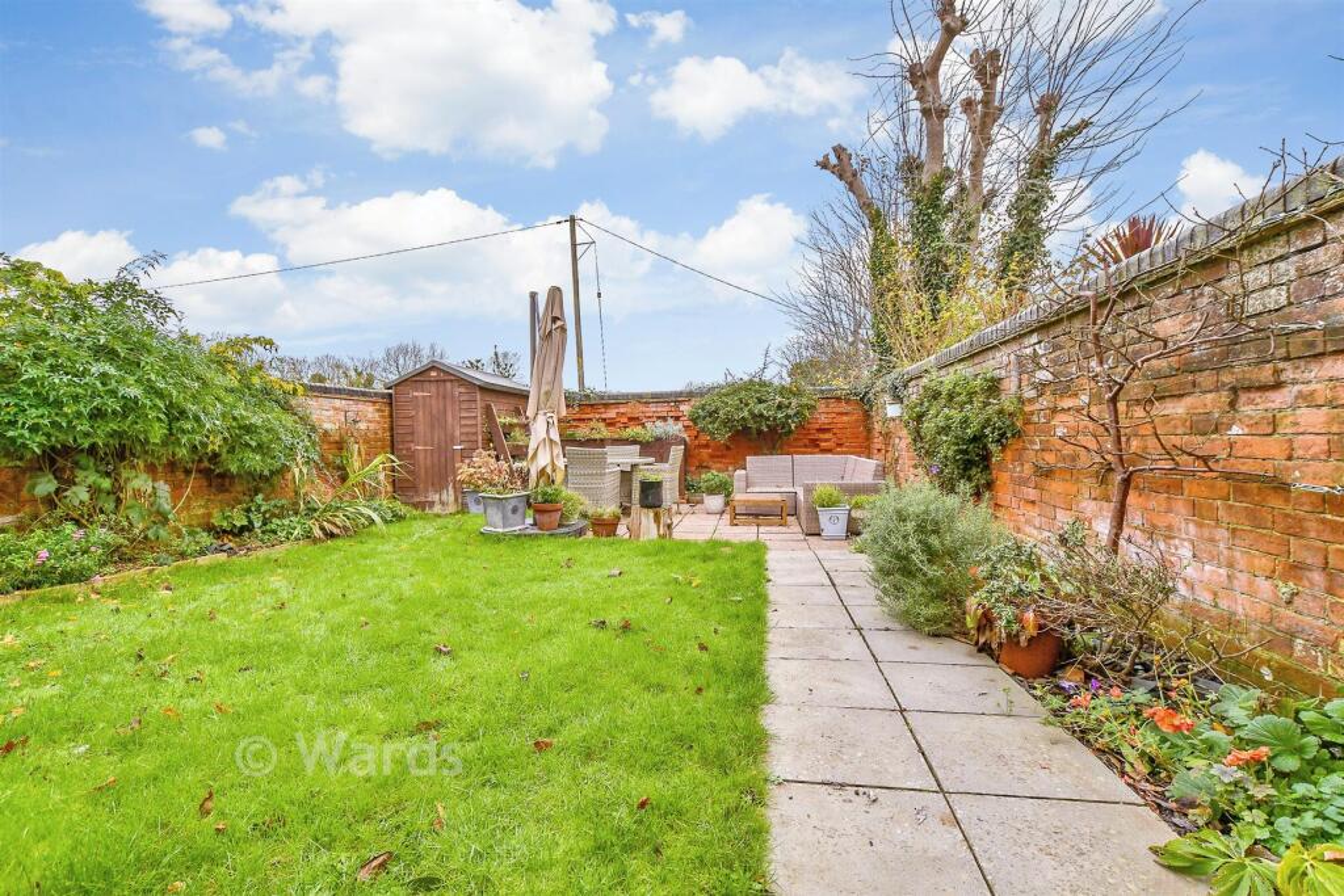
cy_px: 448
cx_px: 672
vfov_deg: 51.3
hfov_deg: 71.5
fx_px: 933
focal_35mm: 25
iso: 160
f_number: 8
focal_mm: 17
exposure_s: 1/40
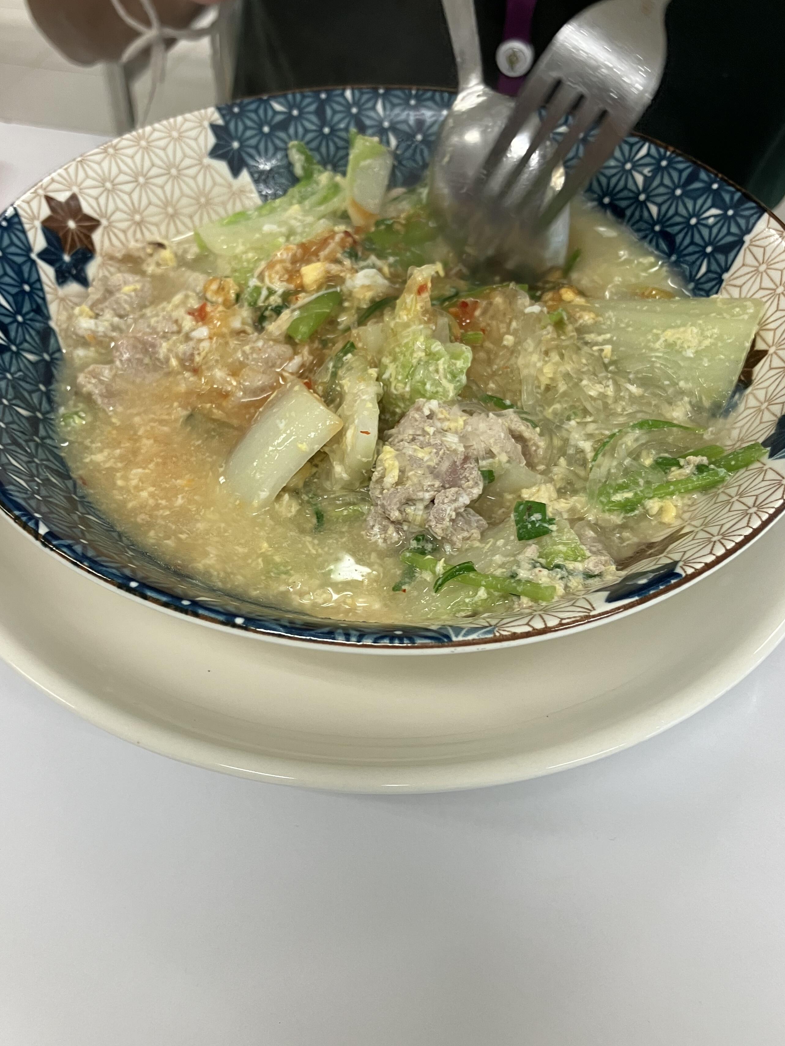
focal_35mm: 33
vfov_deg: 55.3
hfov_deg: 42.9
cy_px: 508
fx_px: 998
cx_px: 345
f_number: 1.8
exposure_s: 1/50
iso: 64
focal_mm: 4
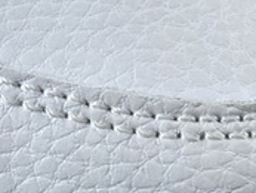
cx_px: 138
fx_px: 888
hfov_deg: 16.4
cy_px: 99
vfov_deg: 12.4
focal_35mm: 120
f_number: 1.8
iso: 40
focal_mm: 4.25
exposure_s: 1/100
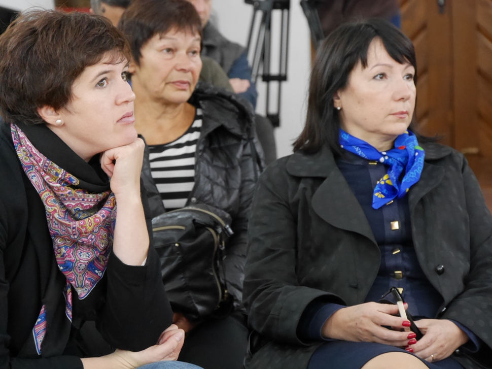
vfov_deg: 9.6
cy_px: 184
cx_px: 246
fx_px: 2188
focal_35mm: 154
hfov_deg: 12.8
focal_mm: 77
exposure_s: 1/50
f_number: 5.4
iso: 3200
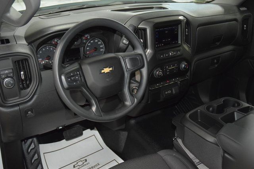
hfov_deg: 53.1
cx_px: 127
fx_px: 254
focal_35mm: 36
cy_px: 84
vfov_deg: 36.9
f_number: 3.8
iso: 3200
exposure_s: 1/125
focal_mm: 24
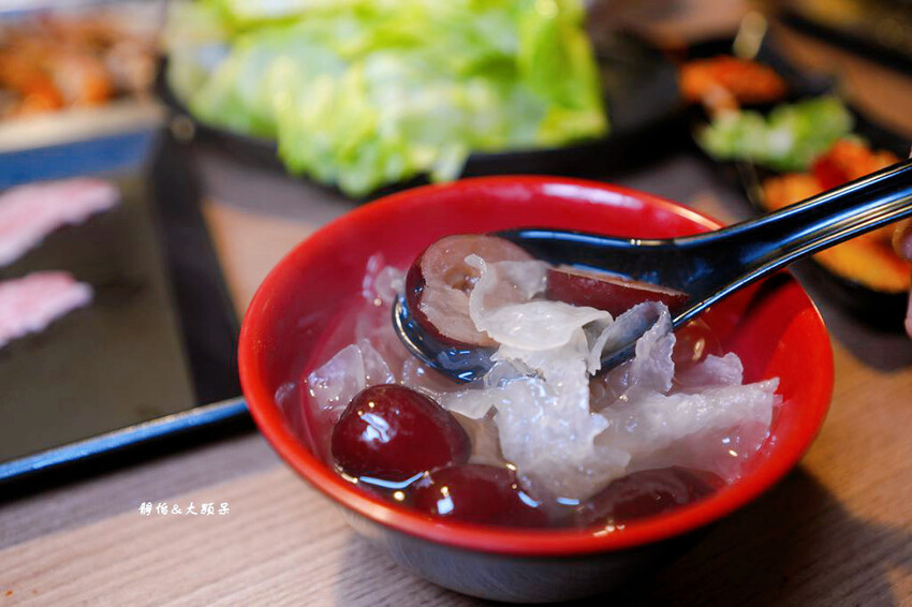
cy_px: 304
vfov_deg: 46.4
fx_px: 709
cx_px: 456
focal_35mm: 28
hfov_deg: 65.5
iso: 320
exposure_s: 1/40
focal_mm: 28
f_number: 3.2
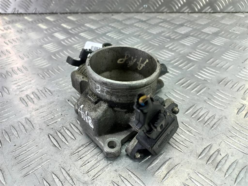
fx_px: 179
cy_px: 93
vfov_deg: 54.9
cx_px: 124
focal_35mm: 25
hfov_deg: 69.4
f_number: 1.8
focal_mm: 4.6
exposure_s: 1/50
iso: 80
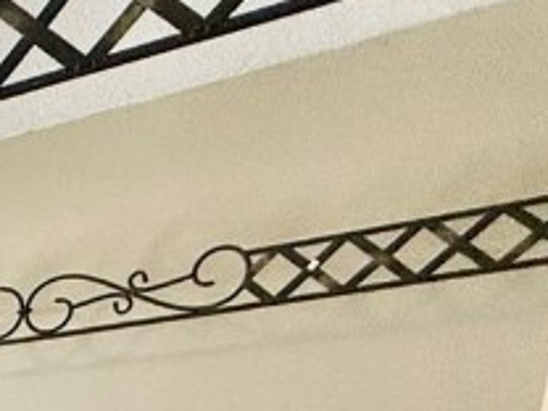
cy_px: 777
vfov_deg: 16.9
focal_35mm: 69
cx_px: -564
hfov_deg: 18.2
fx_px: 1092
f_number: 2.2
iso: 320
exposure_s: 1/120
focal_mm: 2.22
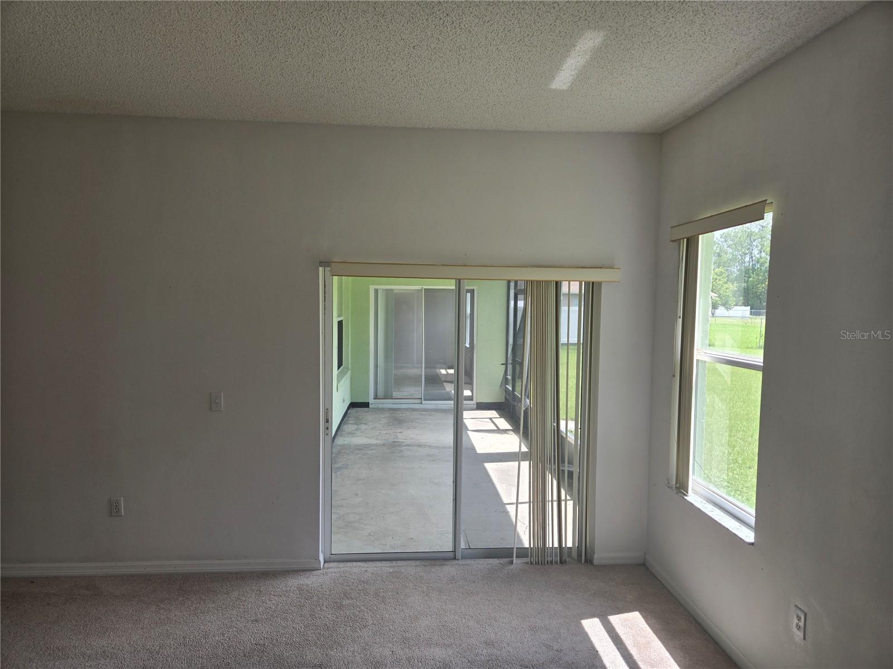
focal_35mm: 23
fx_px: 593
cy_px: 334
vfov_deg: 58.9
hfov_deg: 73.9
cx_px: 446
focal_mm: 5.4
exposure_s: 1/292
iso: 25
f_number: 1.8
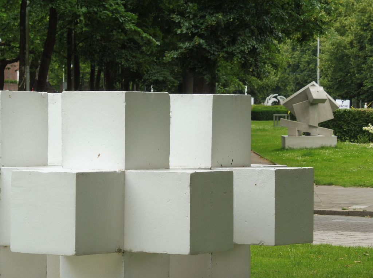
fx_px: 2010
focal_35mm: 187
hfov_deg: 10.6
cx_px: 186
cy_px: 139
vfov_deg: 7.9
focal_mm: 33.3
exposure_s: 1/100
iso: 125
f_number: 6.3
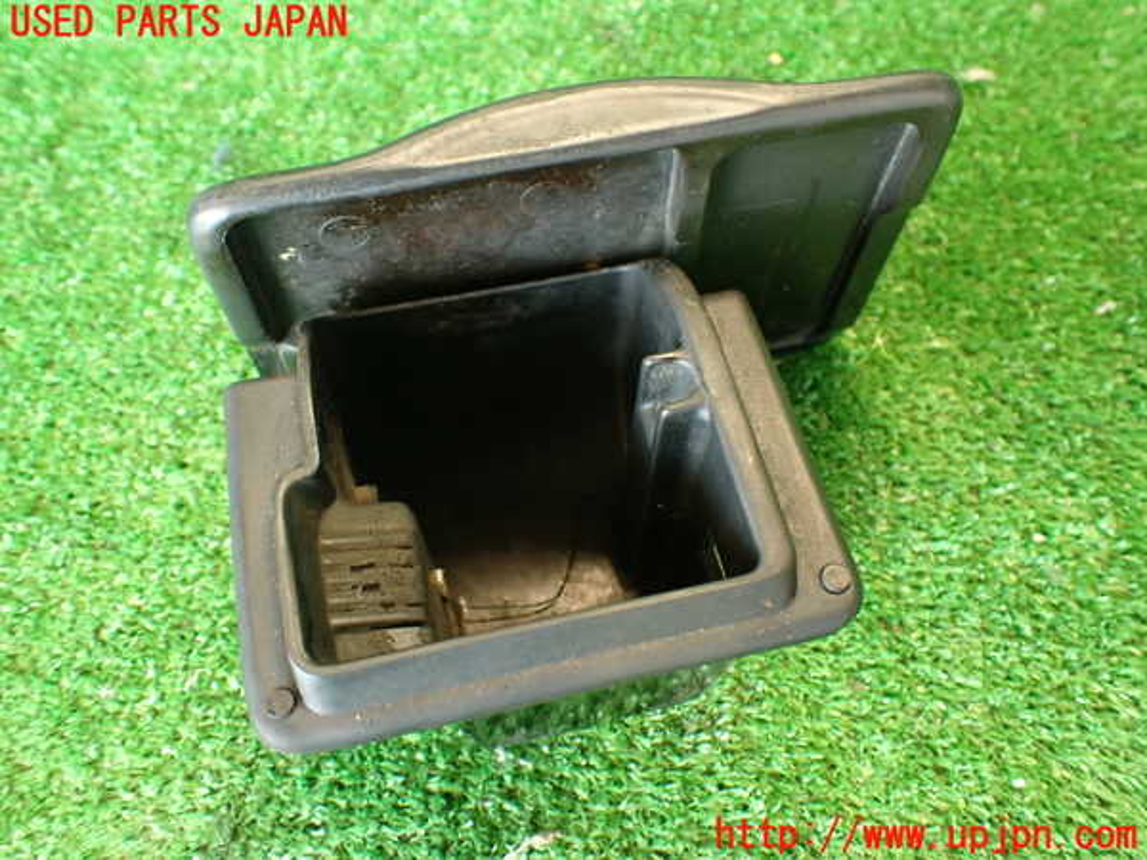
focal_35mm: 30
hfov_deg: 60.0
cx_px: 574
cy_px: 430
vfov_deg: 46.8
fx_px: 994
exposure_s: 1/30
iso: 500
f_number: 2.3
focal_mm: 5.4
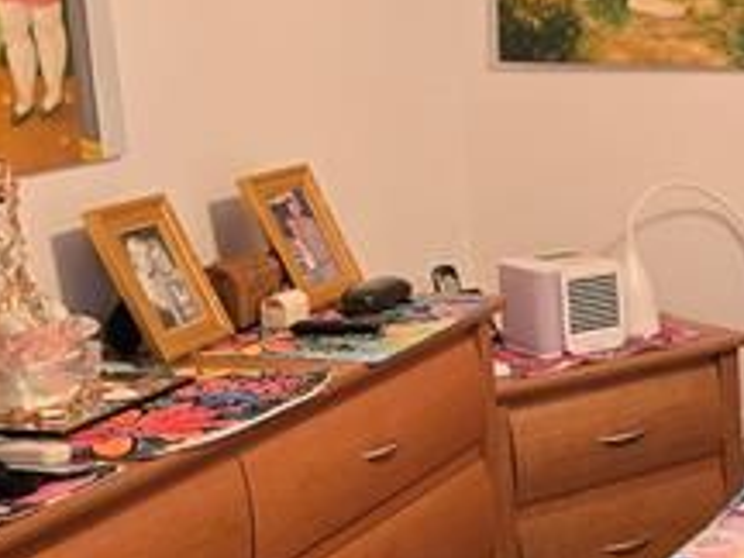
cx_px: 1085
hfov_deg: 20.1
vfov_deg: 17.3
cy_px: 338
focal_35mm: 85
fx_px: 1827
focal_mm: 6.3
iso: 640
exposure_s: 1/60
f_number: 1.7
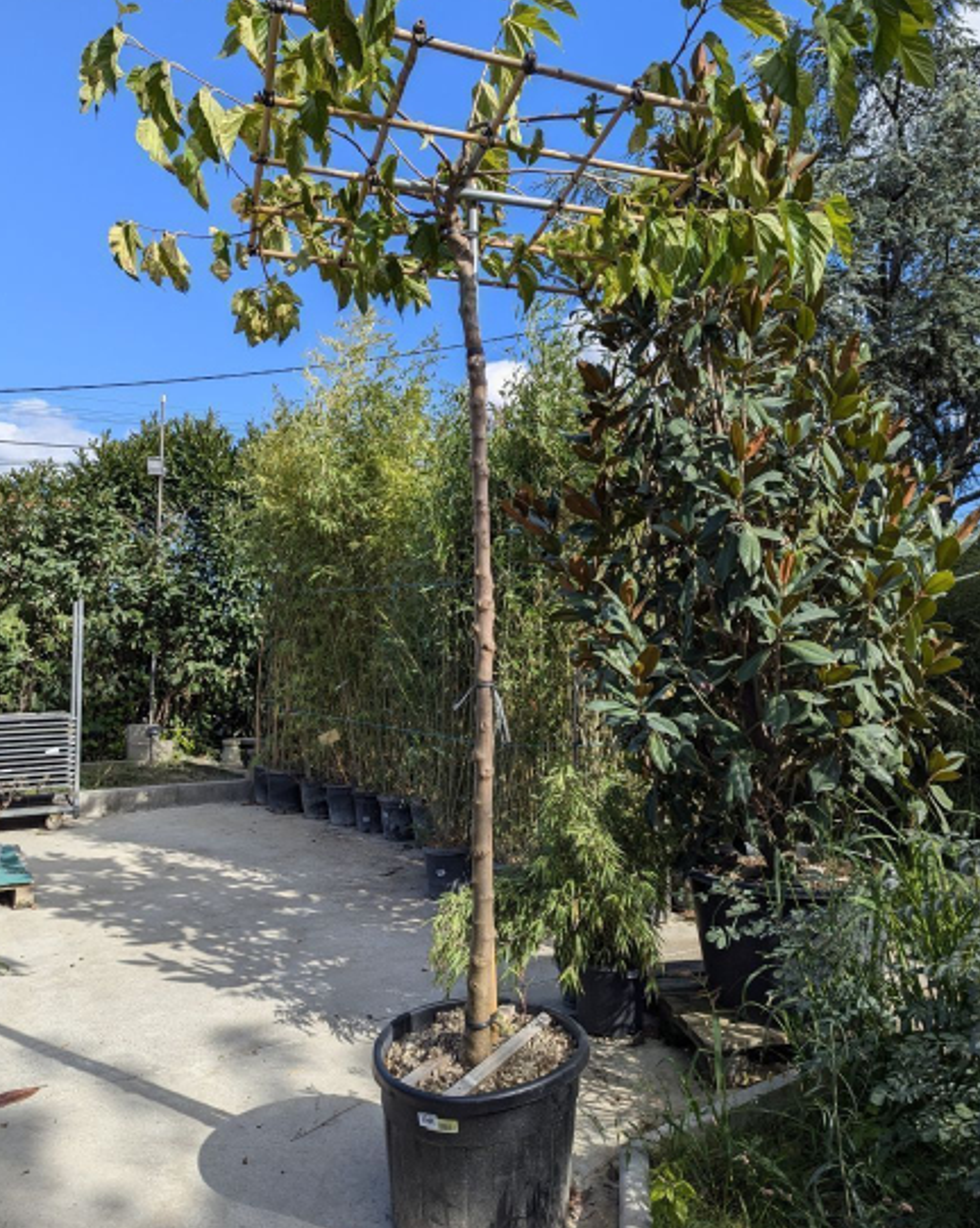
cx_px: 499
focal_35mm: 26
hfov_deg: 54.9
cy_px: 556
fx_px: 944
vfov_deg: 65.9
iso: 39
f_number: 1.85
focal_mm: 6.81
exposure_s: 1/1133
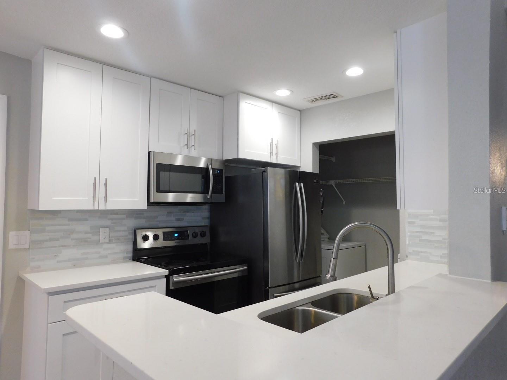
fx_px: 337
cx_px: 254
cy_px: 190
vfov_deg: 58.9
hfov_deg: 73.9
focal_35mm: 23
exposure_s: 1/30
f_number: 3
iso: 200
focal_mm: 4
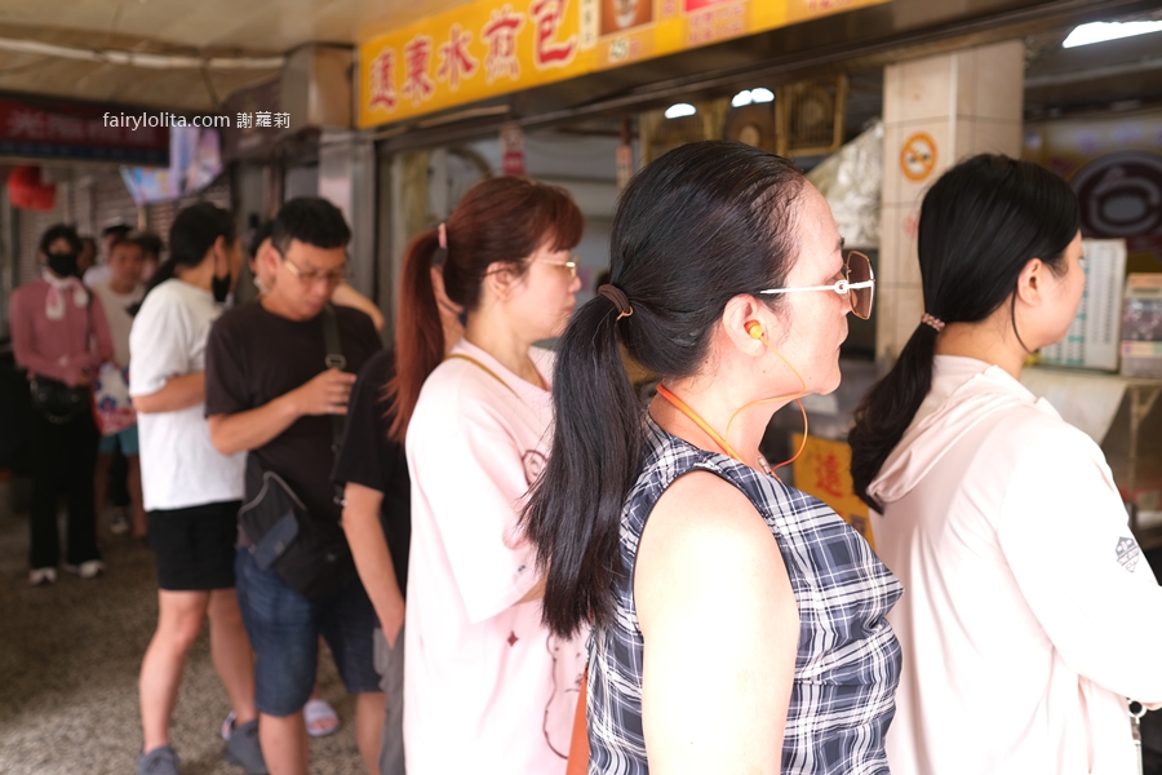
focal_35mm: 35
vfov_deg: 37.9
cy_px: 388
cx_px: 581
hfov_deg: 54.4
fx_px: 1130
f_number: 2.8
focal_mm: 23
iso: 125
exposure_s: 1/45
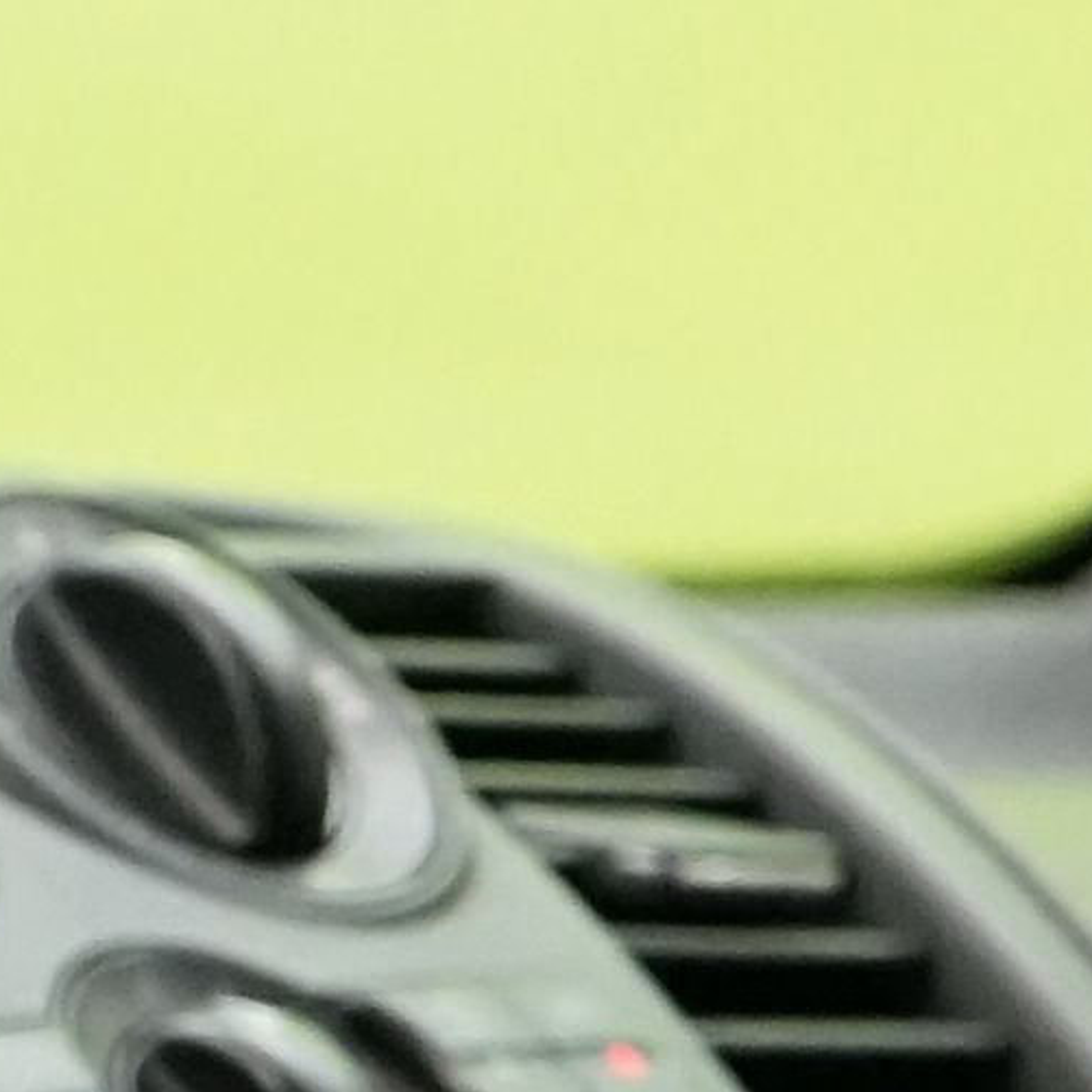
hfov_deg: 5.0
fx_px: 11992
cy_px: 3588
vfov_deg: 4.9
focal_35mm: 336
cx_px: -1931
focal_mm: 33
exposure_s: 1/80
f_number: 5.6
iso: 3200
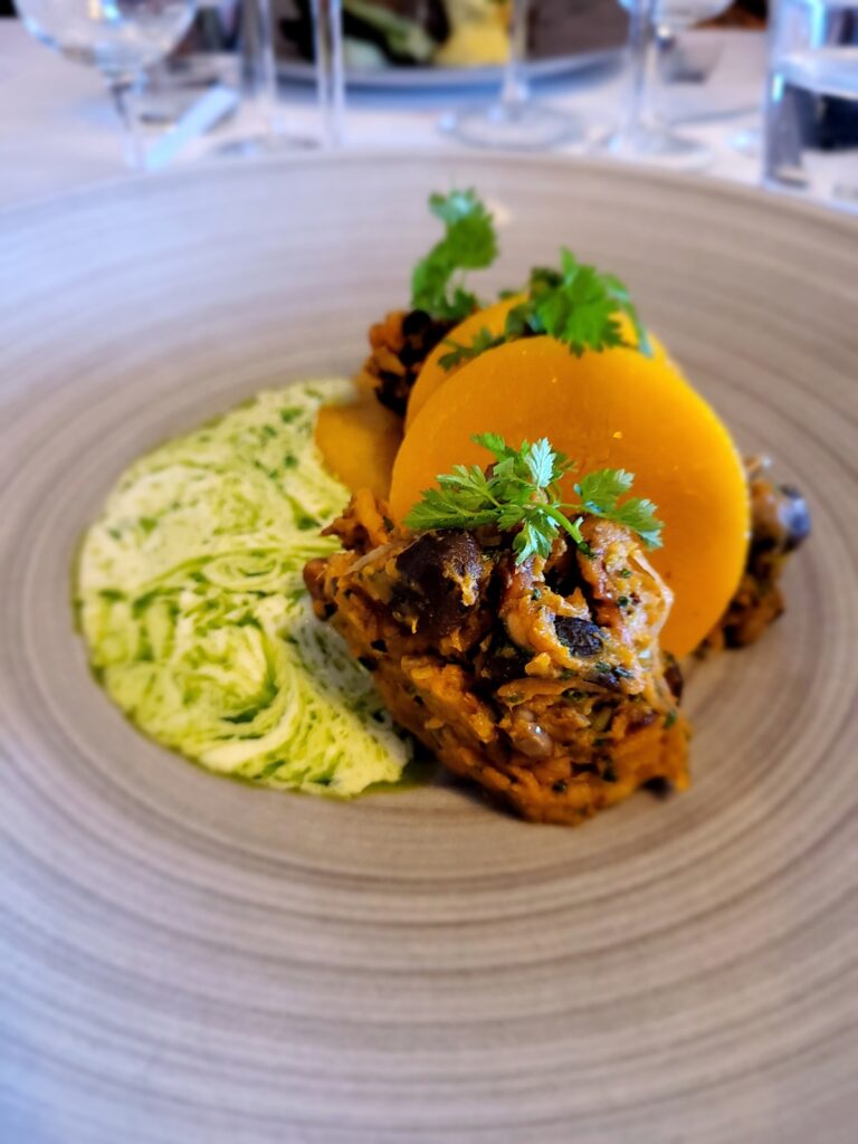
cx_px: 429
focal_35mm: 26
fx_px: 859
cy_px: 572
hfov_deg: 53.1
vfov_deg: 67.3
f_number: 1.8
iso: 500
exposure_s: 1/33.3
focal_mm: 5.4
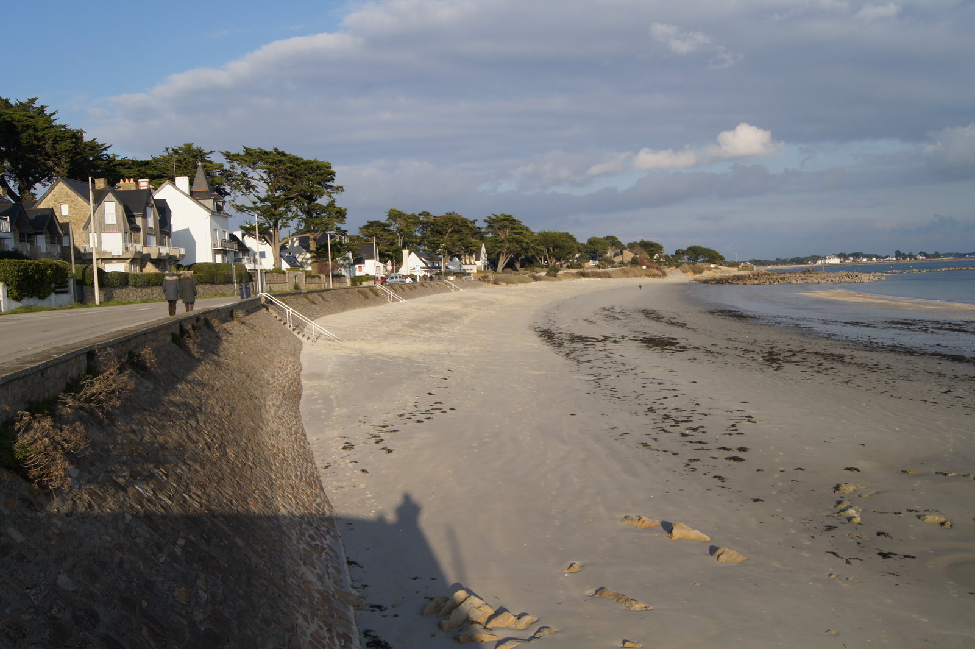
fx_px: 893
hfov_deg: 57.2
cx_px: 488
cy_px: 324
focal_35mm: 33
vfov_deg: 39.9
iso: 200
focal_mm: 22
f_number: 10
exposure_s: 1/500
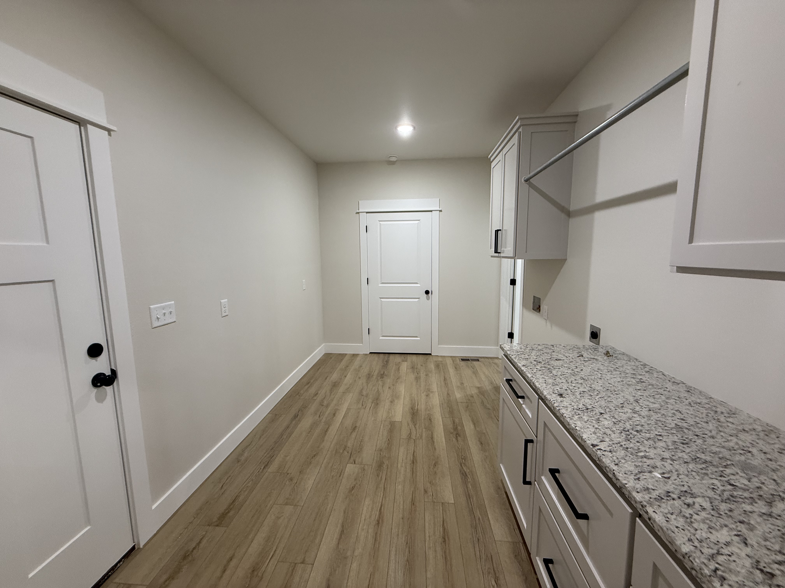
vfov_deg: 85.7
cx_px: 392
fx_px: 317
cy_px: 294
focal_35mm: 14
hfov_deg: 102.1
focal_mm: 2.22
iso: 200
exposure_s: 1/60
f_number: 2.2
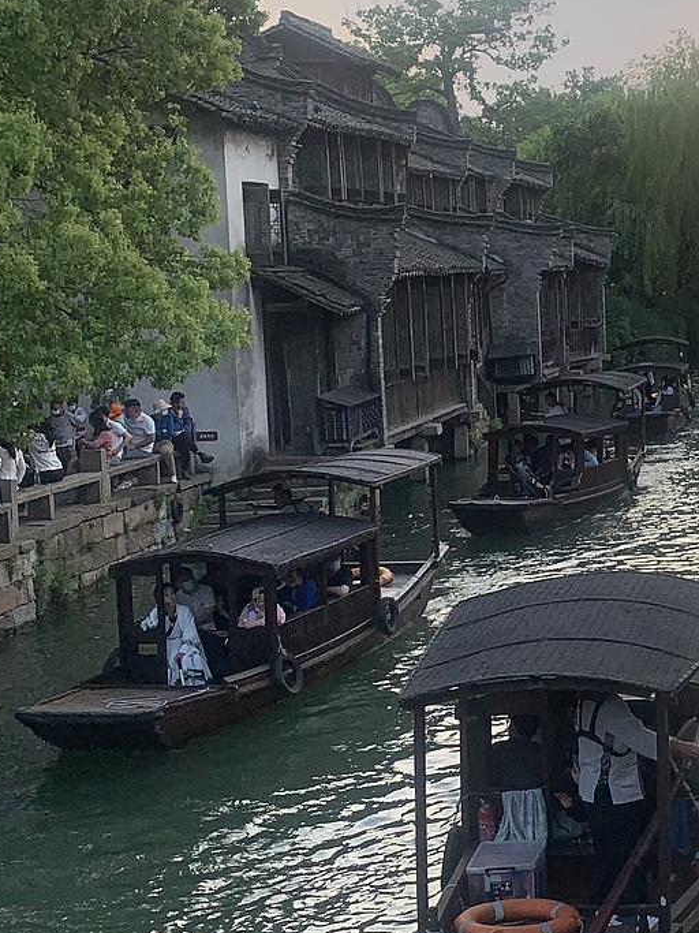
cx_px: 788
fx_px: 1751
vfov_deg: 29.7
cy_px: 371
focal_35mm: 65
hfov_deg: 21.3
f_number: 1.8
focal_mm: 4.25
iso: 25
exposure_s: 1/219
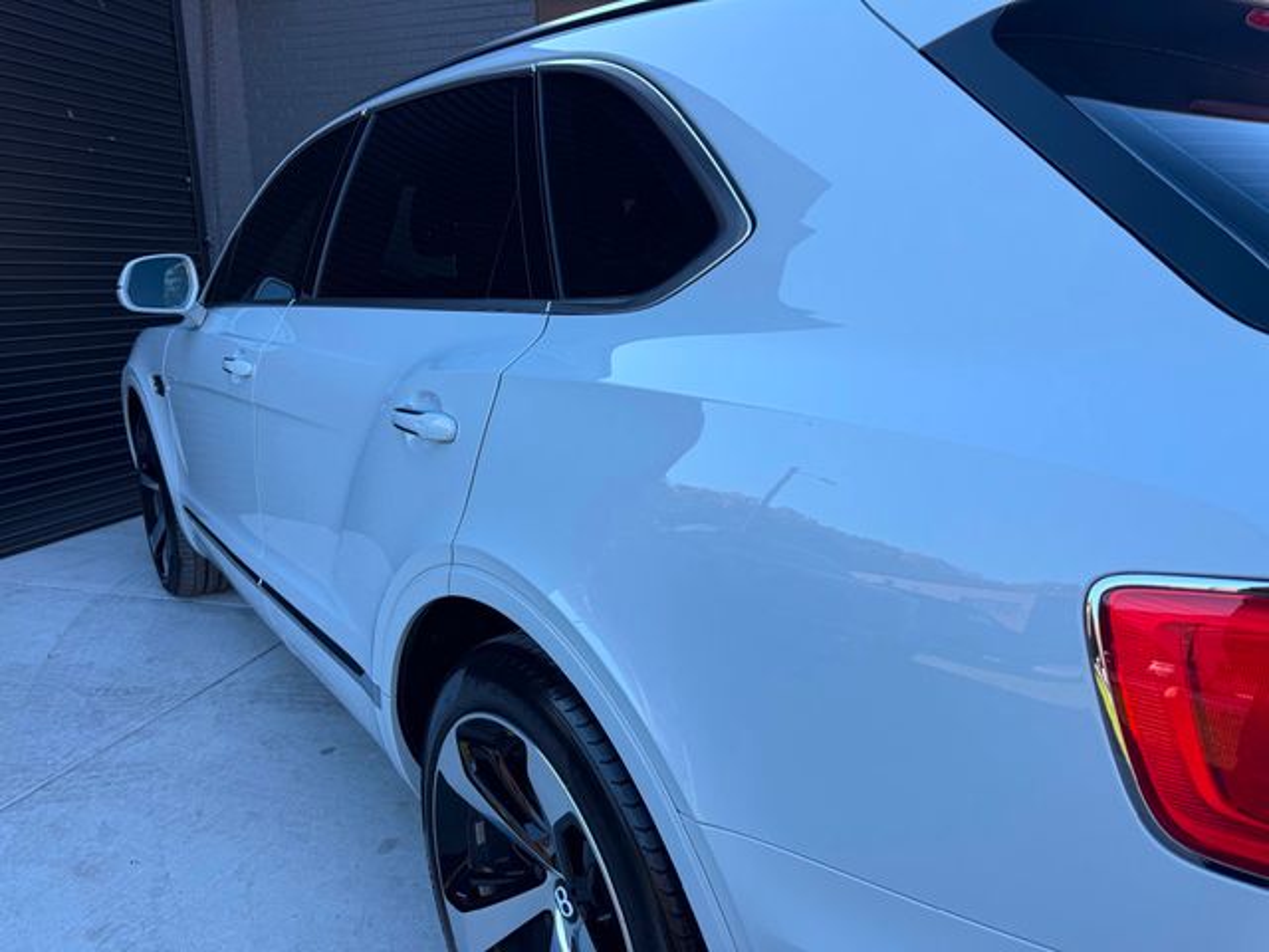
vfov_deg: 56.8
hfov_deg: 71.6
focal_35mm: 24
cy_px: 476
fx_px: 880
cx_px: 634
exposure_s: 1/831
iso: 80
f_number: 1.78
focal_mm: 6.76
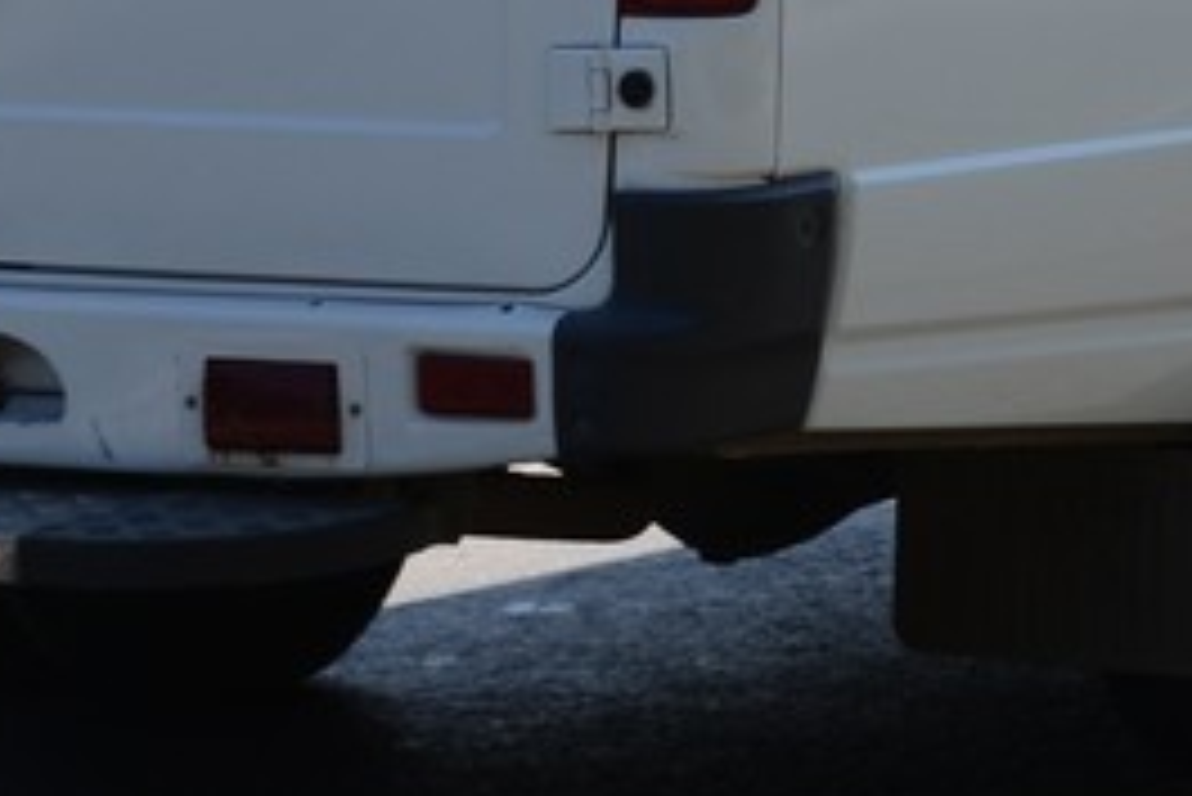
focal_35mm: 442
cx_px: 1147
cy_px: -704
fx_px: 14642
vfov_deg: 3.1
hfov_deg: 4.7
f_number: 5
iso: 200
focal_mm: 78
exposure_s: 1/1250
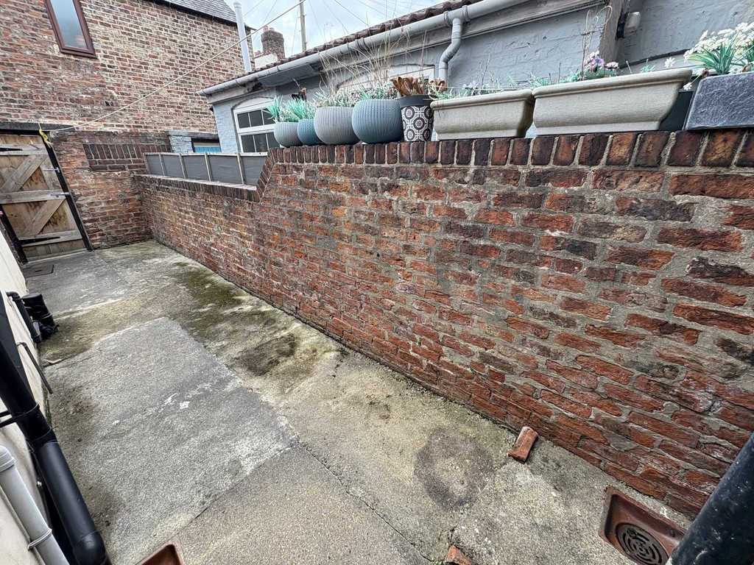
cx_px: 377
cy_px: 282
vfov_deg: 85.7
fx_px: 305
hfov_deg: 102.1
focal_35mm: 14
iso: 40
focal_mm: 2.22
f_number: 2.2
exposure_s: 1/275
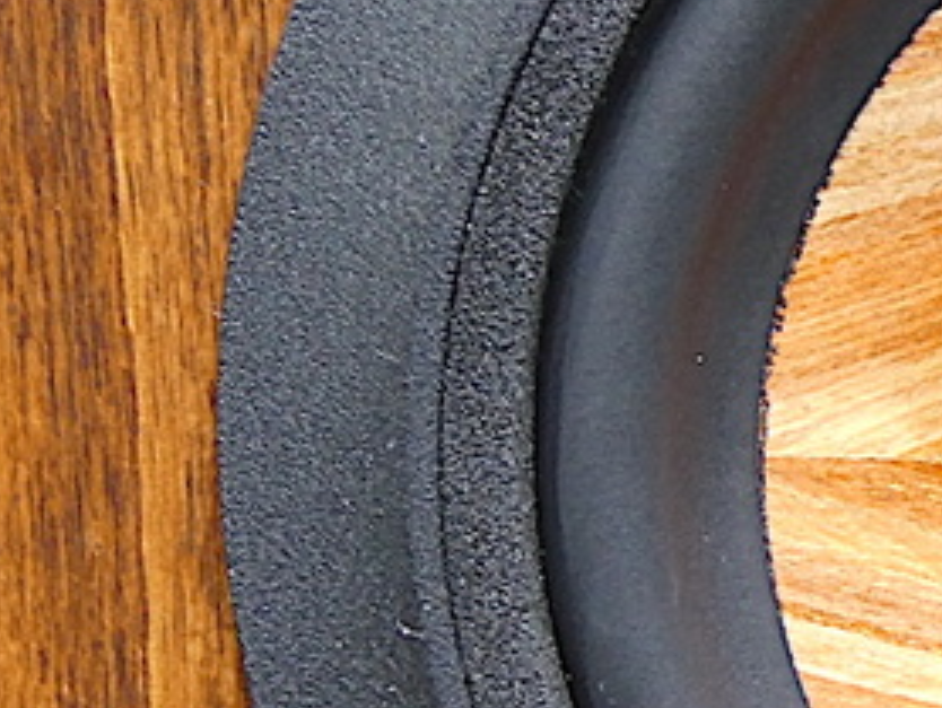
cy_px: 461
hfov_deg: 4.9
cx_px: 1491
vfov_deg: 3.8
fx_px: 10813
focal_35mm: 397
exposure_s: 1/3.2
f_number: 5.1
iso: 200
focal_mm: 20.6
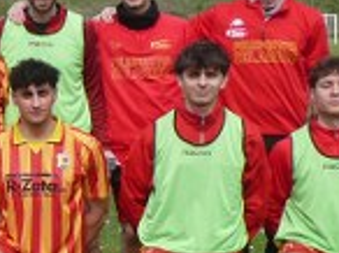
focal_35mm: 123
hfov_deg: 14.5
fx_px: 1203
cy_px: 179
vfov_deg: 12.0
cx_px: -223
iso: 100
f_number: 3.3
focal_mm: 4.6
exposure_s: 1/640
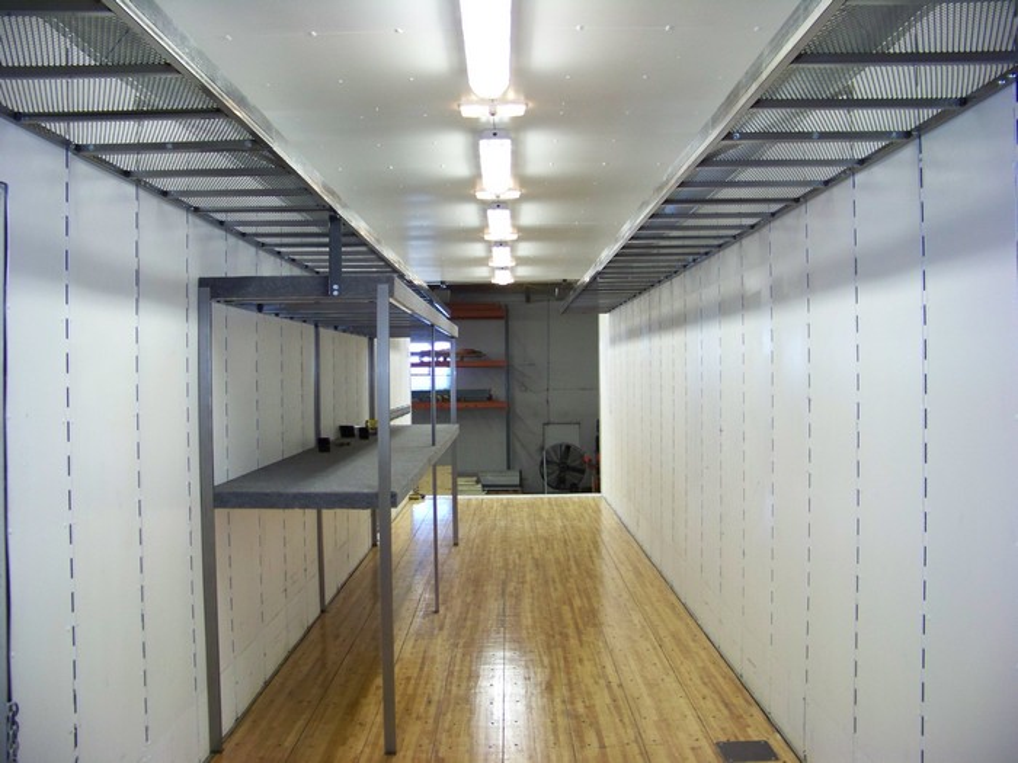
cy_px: 382
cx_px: 509
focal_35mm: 36
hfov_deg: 51.4
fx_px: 1059
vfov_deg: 39.7
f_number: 2.8
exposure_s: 1/30
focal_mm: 5.85
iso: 189
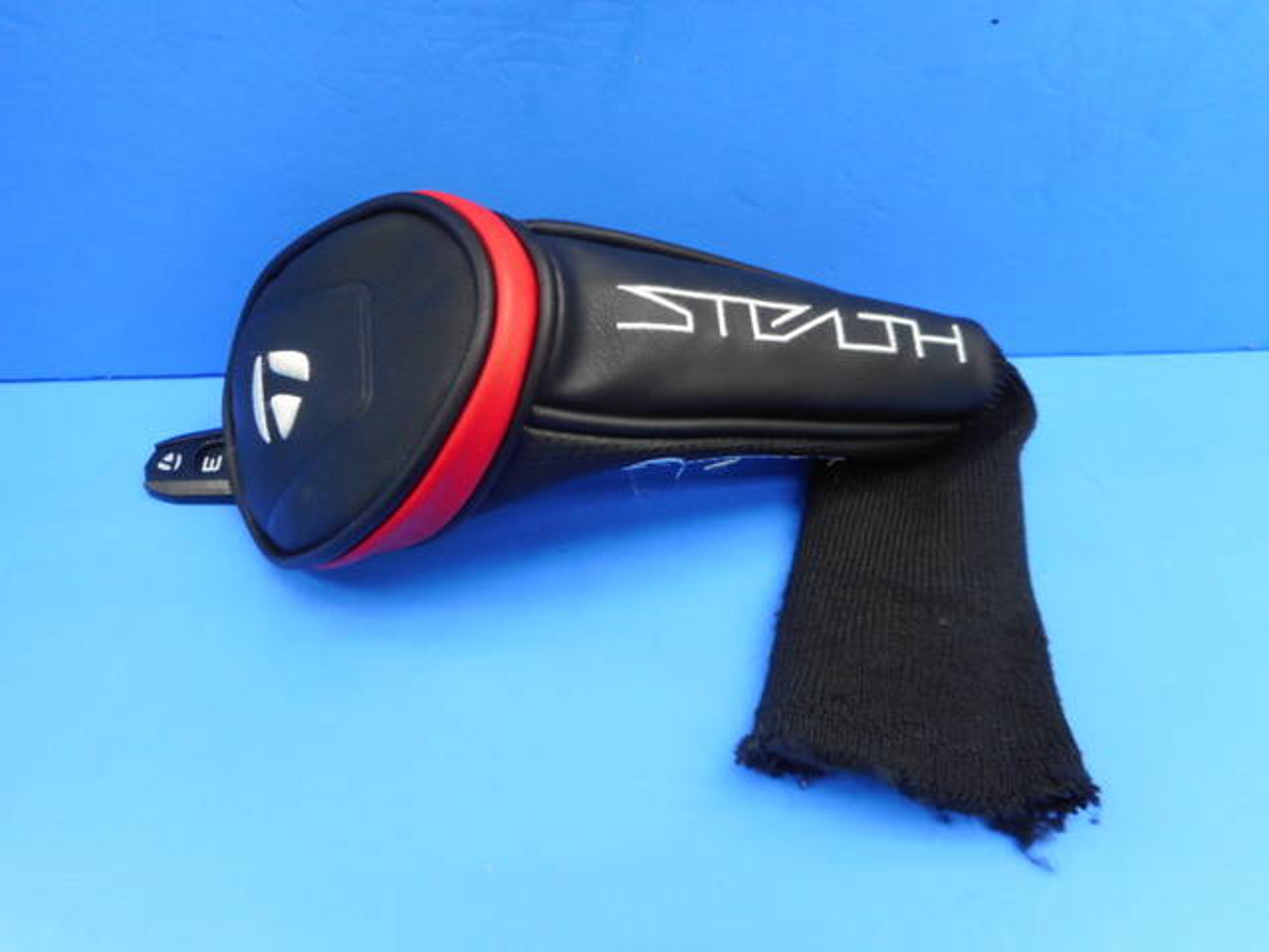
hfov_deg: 69.4
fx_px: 916
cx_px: 634
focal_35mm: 25
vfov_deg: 54.9
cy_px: 476
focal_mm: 4.5
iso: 160
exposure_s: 1/30
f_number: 3.7
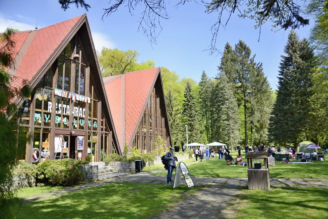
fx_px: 219
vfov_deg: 53.1
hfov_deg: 73.7
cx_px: 164
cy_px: 110
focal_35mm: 24
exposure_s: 1/100
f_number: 3.5
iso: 100
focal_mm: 16
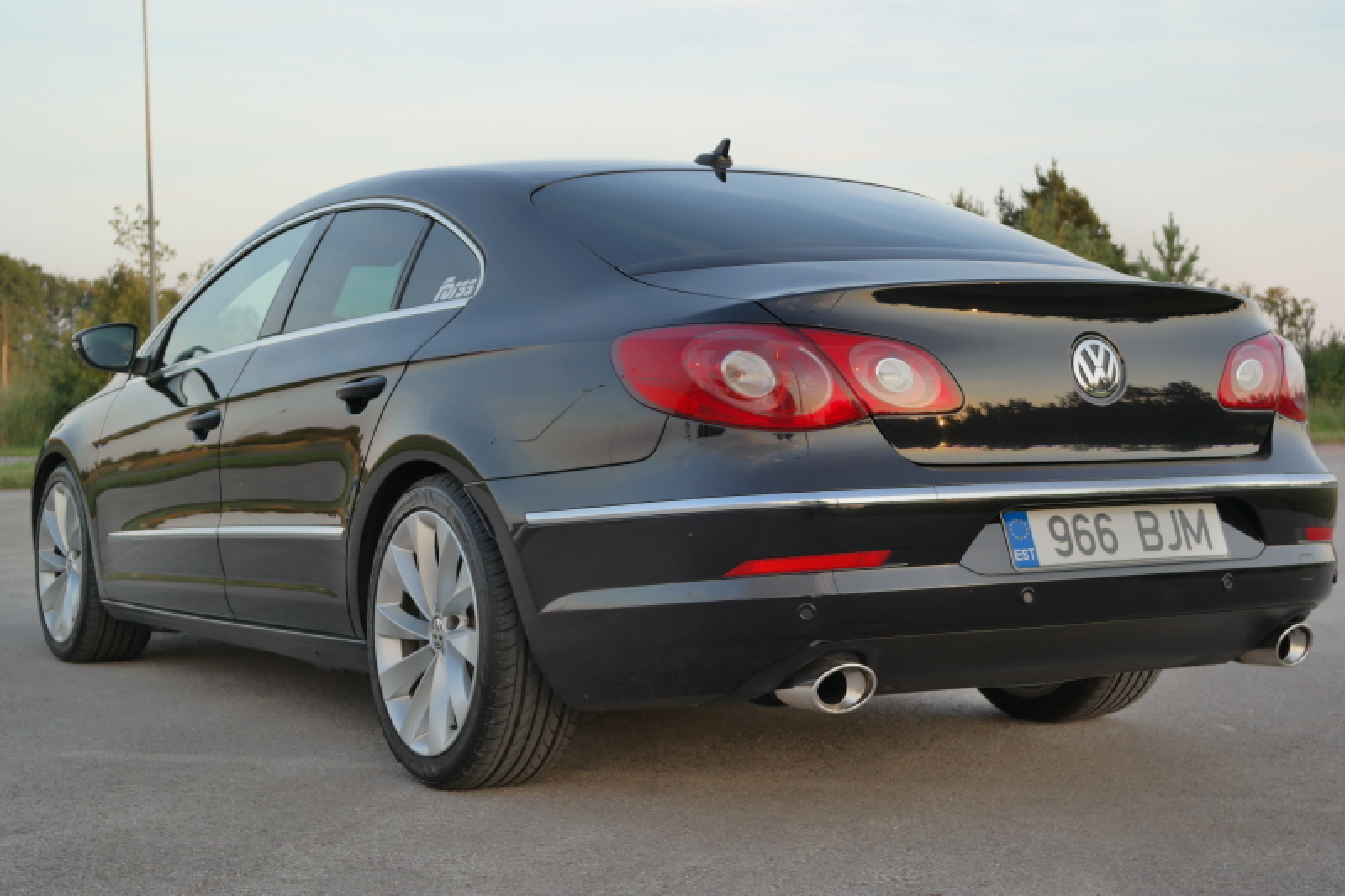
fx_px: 1980
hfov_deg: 37.5
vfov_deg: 25.5
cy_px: 448
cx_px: 672
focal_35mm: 53
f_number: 4.5
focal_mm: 35
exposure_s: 1/125
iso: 200
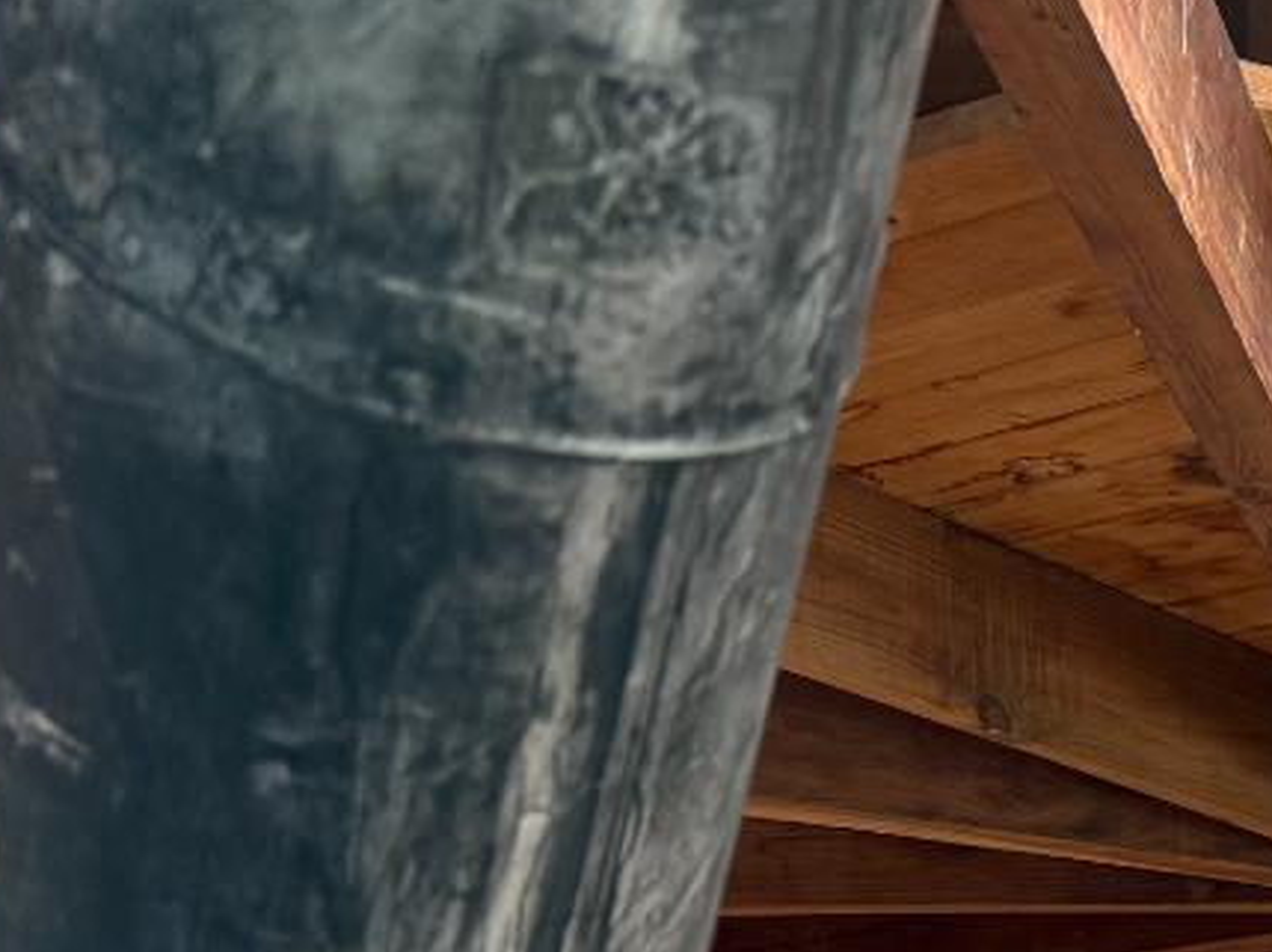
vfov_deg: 15.4
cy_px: 1650
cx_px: 2135
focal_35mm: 84
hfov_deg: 19.1
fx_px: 3084
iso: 125
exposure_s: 1/121
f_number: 1.78
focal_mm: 6.76
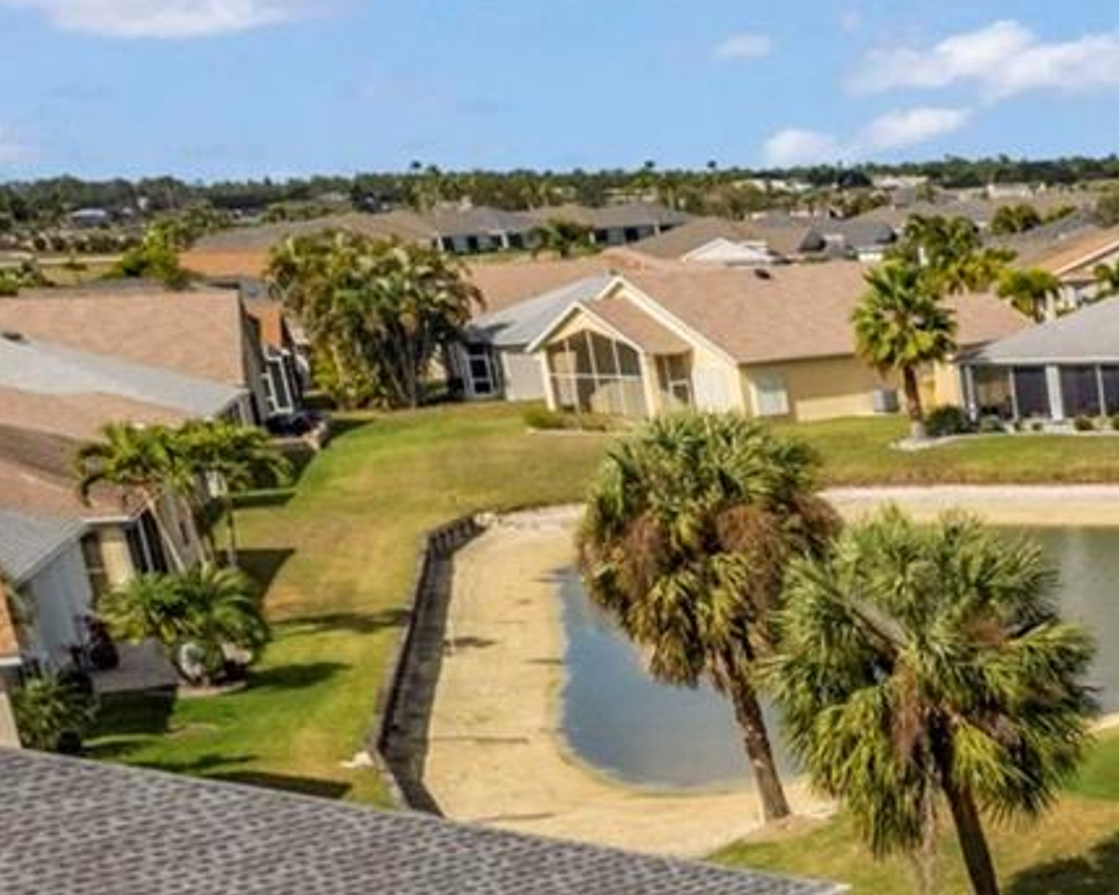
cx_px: 1917
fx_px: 2550
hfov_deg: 19.6
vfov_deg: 18.8
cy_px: 1074
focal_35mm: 77
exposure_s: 1/3200
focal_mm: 8.38
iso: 110
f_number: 2.8
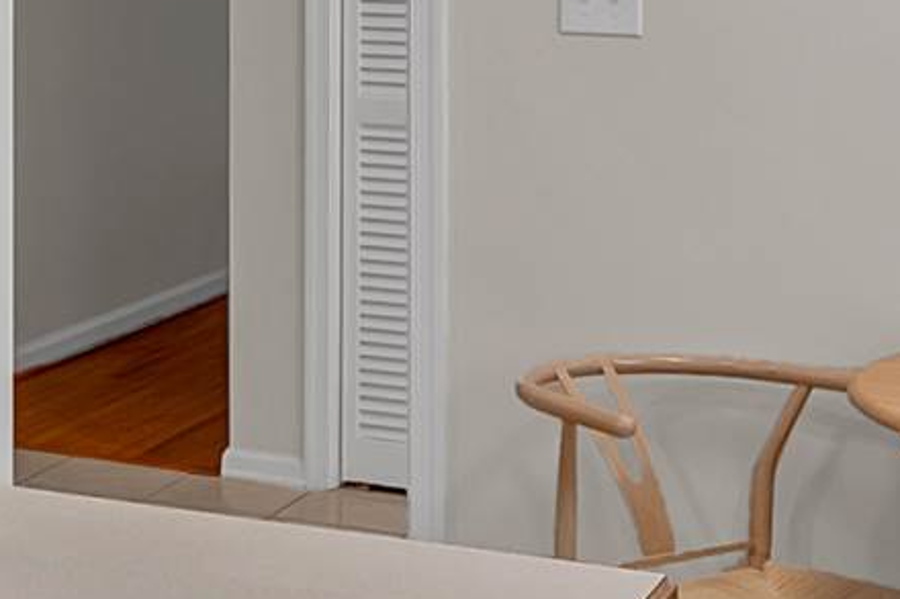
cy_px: -126
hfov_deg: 20.3
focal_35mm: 91
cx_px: -295
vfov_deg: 14.5
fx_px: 2274
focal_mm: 16
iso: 250
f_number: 9
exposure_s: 1/10
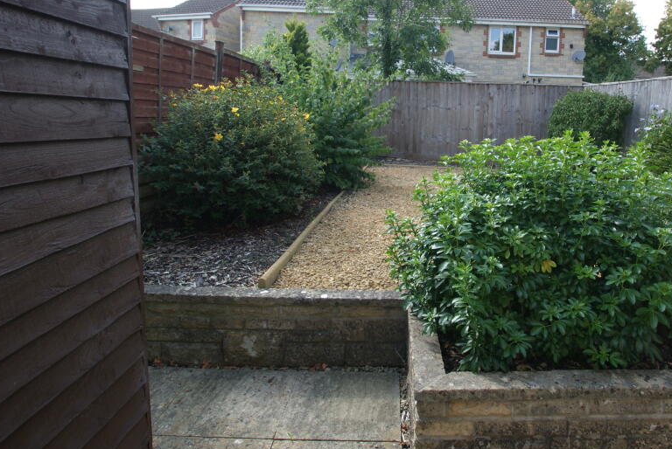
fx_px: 449
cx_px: 399
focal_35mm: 24
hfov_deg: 73.0
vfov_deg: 52.7
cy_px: 172
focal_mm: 12
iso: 100
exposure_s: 1/60
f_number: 7.1
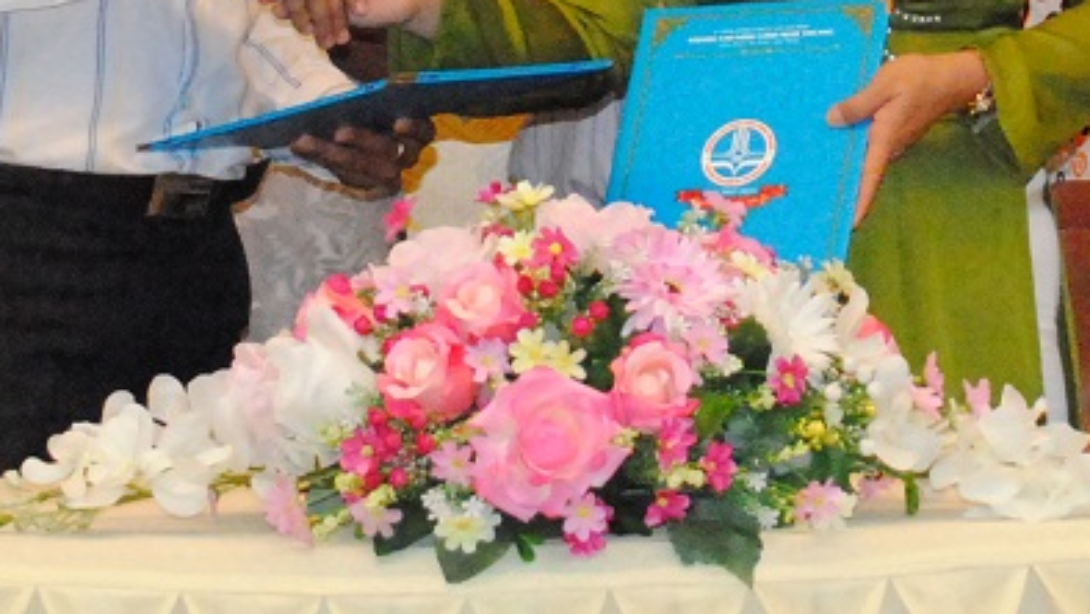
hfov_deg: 12.1
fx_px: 5118
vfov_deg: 6.7
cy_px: -380
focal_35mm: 177
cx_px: 877
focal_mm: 34
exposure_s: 1/200
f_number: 7.1
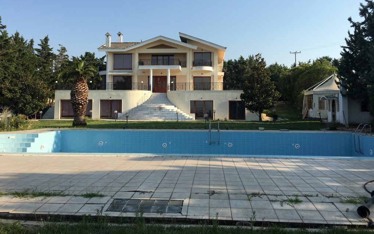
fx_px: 316
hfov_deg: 61.2
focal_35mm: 31
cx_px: 188
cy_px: 93
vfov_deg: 40.4
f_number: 2.2
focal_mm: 4.15
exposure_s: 1/1099
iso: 25
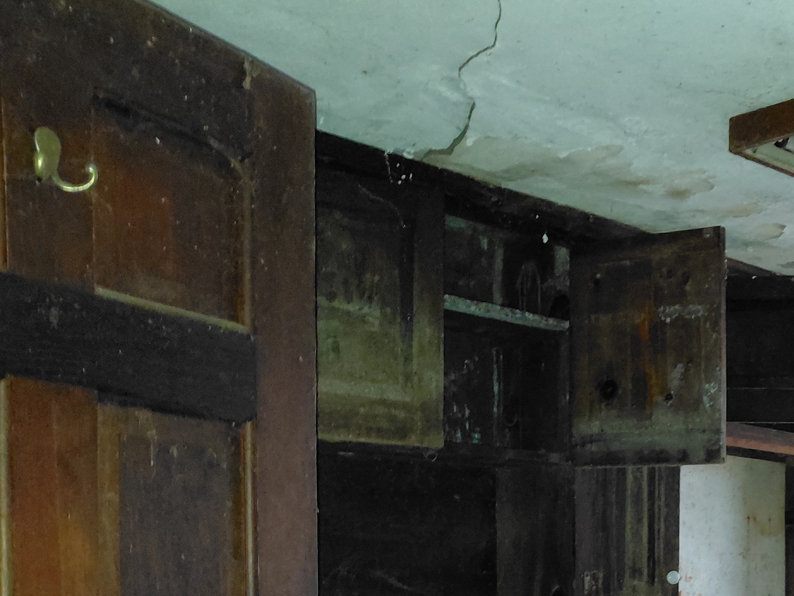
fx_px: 1262
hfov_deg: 31.4
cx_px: 853
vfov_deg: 25.0
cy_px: 623
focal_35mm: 55
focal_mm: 4.69
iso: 400
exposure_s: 1/24
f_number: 1.8
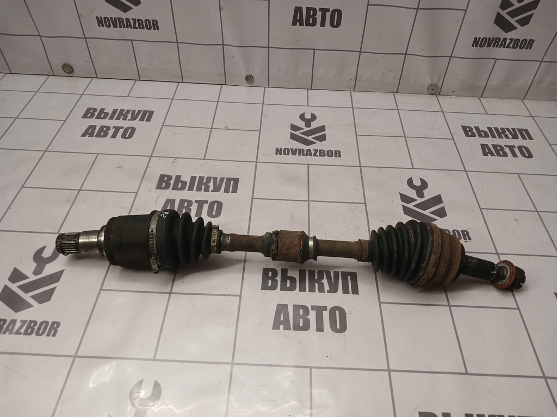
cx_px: 278
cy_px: 208
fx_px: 434
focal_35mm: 27
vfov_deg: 51.4
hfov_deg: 65.3
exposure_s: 1/50
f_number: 1.8
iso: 100
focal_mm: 4
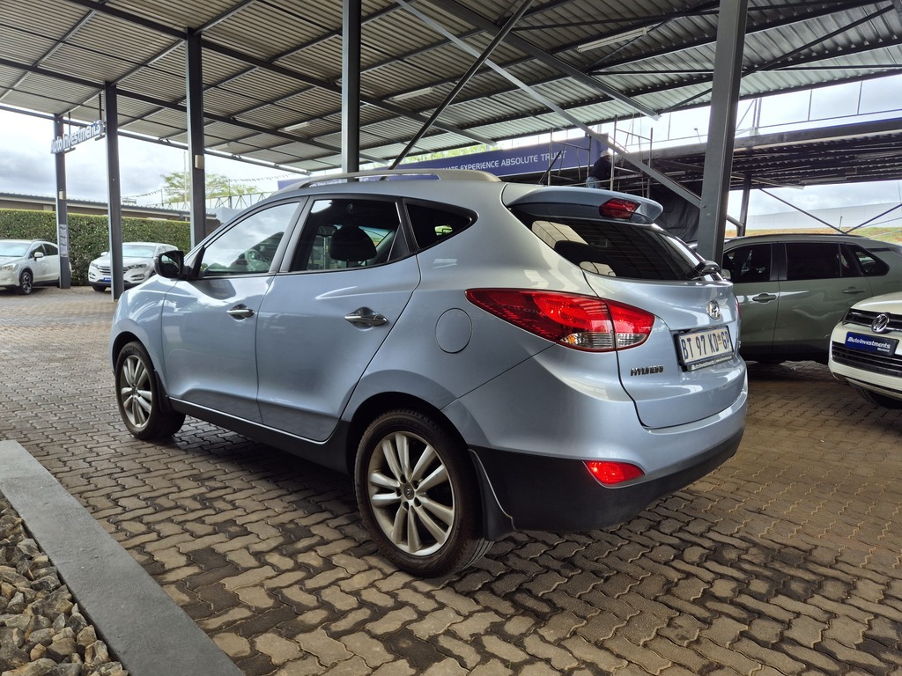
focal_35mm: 23
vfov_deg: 58.9
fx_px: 599
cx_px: 451
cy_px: 338
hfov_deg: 73.9
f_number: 1.8
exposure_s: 1/216
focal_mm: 5.4
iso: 25
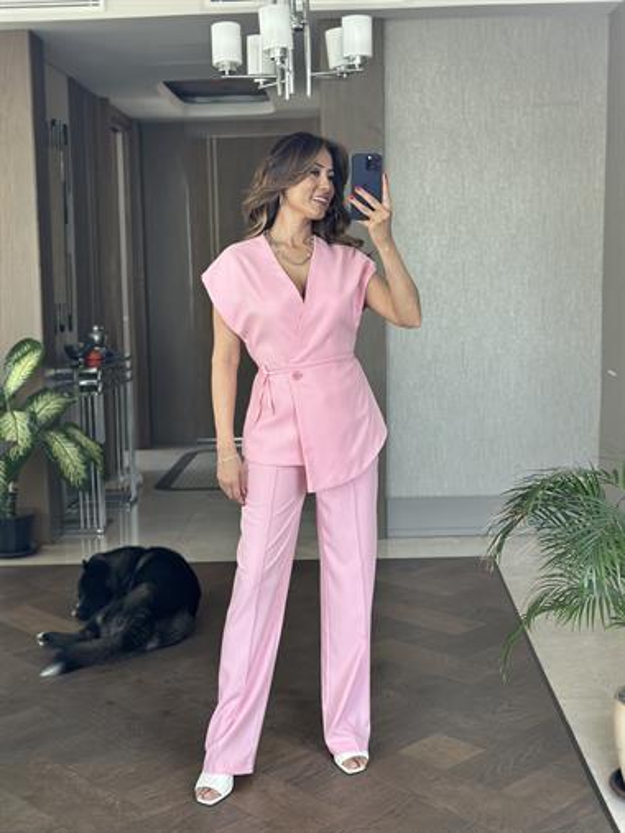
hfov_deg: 30.3
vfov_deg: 39.6
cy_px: 416
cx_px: 312
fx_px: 1155
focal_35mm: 48
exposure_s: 1/119
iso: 125
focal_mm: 6.86
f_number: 1.78
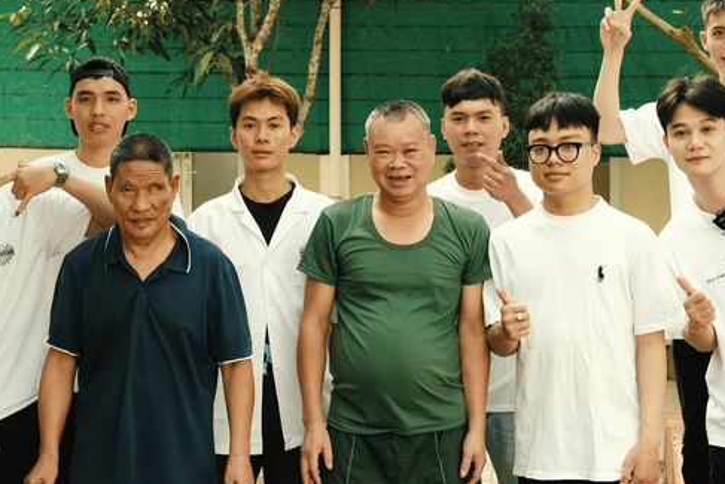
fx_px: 1511
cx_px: 371
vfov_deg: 18.2
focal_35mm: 75
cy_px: 197
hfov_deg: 27.0
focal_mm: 33
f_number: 5.6
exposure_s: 1/125
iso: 400
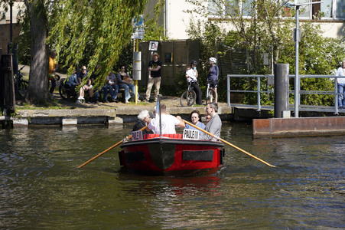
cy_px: 115
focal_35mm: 134
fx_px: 1283
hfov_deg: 15.3
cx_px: 172
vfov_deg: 10.2
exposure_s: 1/500
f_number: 6.3
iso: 160
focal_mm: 134
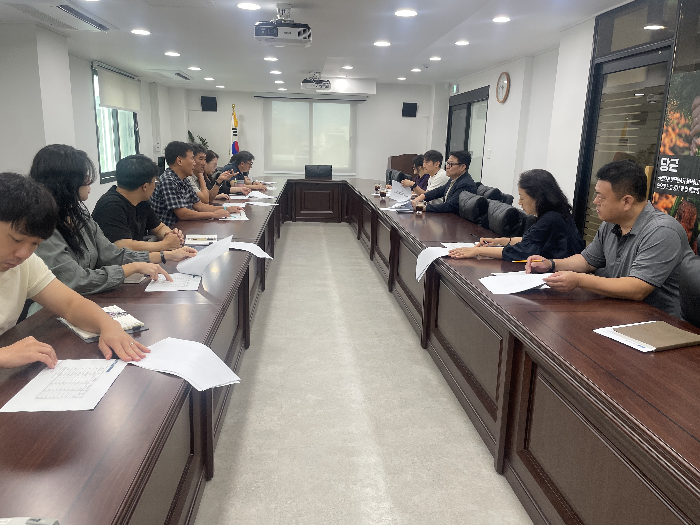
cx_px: 350
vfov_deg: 53.1
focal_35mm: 26
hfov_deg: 67.3
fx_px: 526
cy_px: 262
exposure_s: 1/120
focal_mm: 4.2
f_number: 1.6
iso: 80
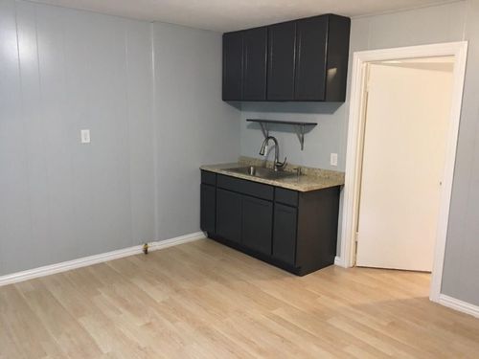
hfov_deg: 61.7
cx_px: 240
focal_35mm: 29
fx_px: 401
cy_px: 180
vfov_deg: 48.2
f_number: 2.2
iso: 100
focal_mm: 4.15
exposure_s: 1/10
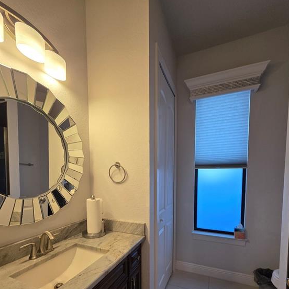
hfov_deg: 87.4
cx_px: 141
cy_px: 186
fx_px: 151
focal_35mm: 16
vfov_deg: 85.2
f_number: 1.9
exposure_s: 1/120
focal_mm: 2.2
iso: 125
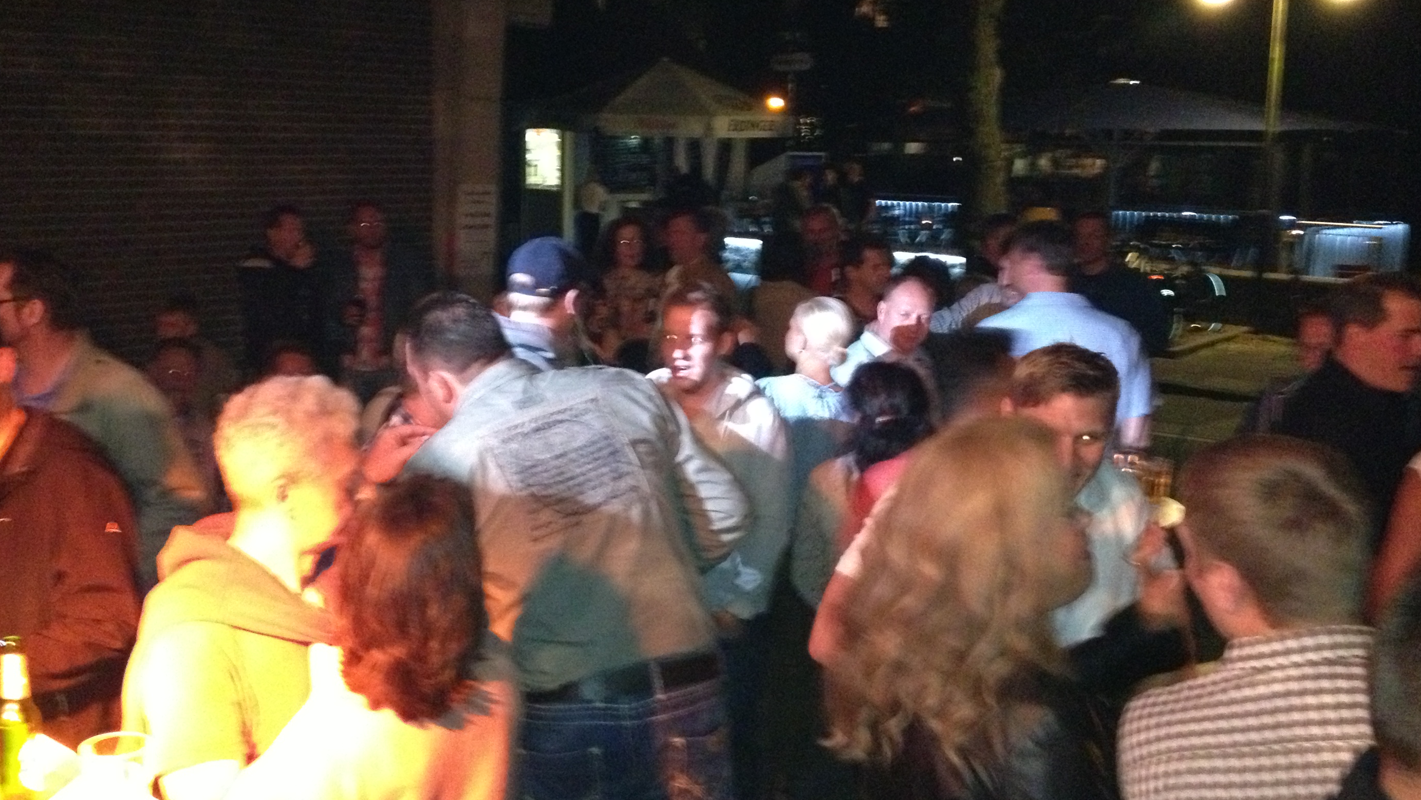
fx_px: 1696
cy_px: 393
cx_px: 622
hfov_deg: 45.4
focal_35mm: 45
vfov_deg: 26.5
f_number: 2.4
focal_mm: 4.28
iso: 800
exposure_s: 1/16
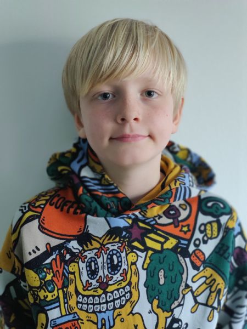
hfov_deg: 22.3
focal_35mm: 66
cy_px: 164
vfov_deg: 29.4
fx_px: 628
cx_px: 124
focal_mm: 6.26
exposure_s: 1/50
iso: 2500
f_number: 2.2
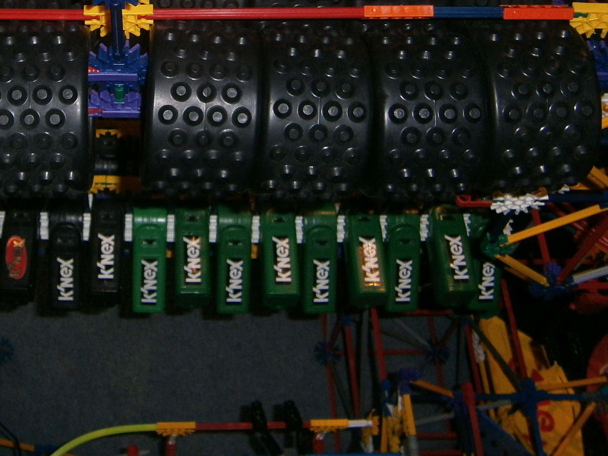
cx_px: 168
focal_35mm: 53
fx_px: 931
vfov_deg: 26.5
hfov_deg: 35.5
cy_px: 32
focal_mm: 4.7
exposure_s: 1/30
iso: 125
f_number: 2.8
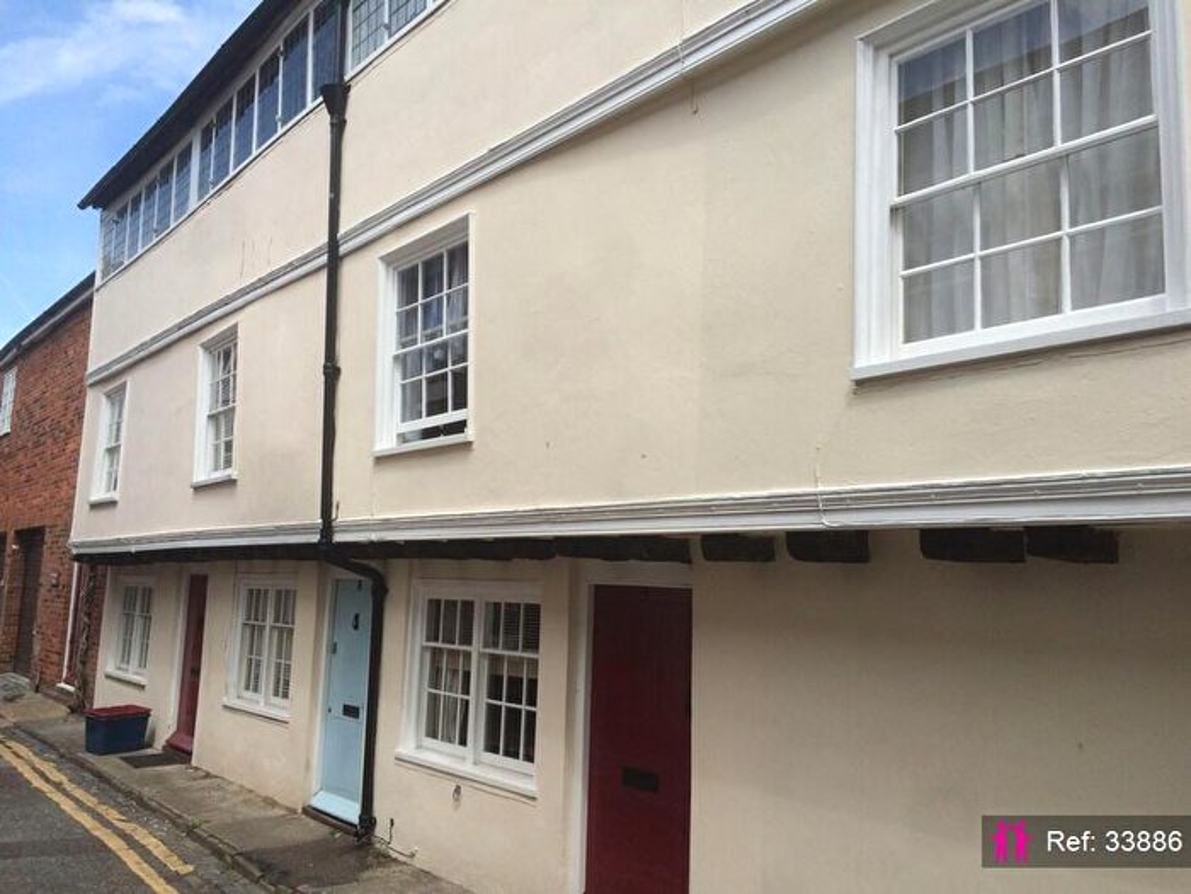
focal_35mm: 29
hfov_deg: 61.7
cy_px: 447
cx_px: 596
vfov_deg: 48.2
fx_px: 998
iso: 32
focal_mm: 4.15
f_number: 2.2
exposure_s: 1/1709
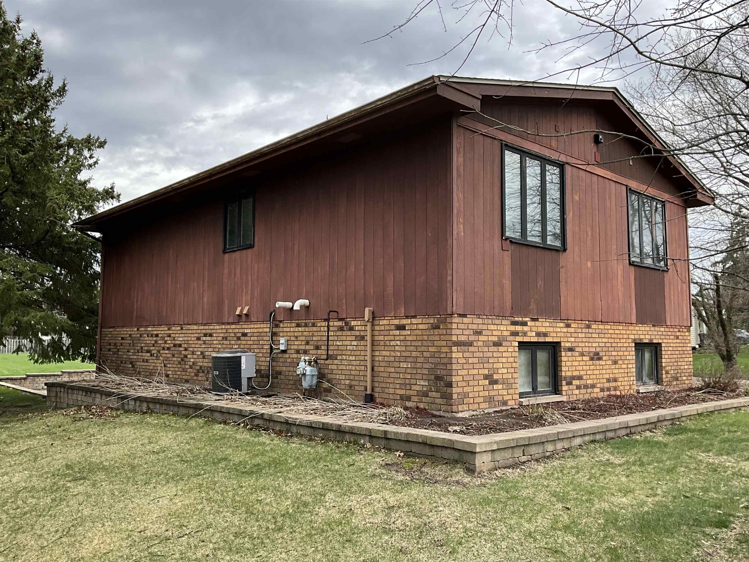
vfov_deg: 48.2
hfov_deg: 61.7
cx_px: 374
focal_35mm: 29
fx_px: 627
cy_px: 281
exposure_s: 1/759
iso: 25
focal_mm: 3
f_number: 1.8
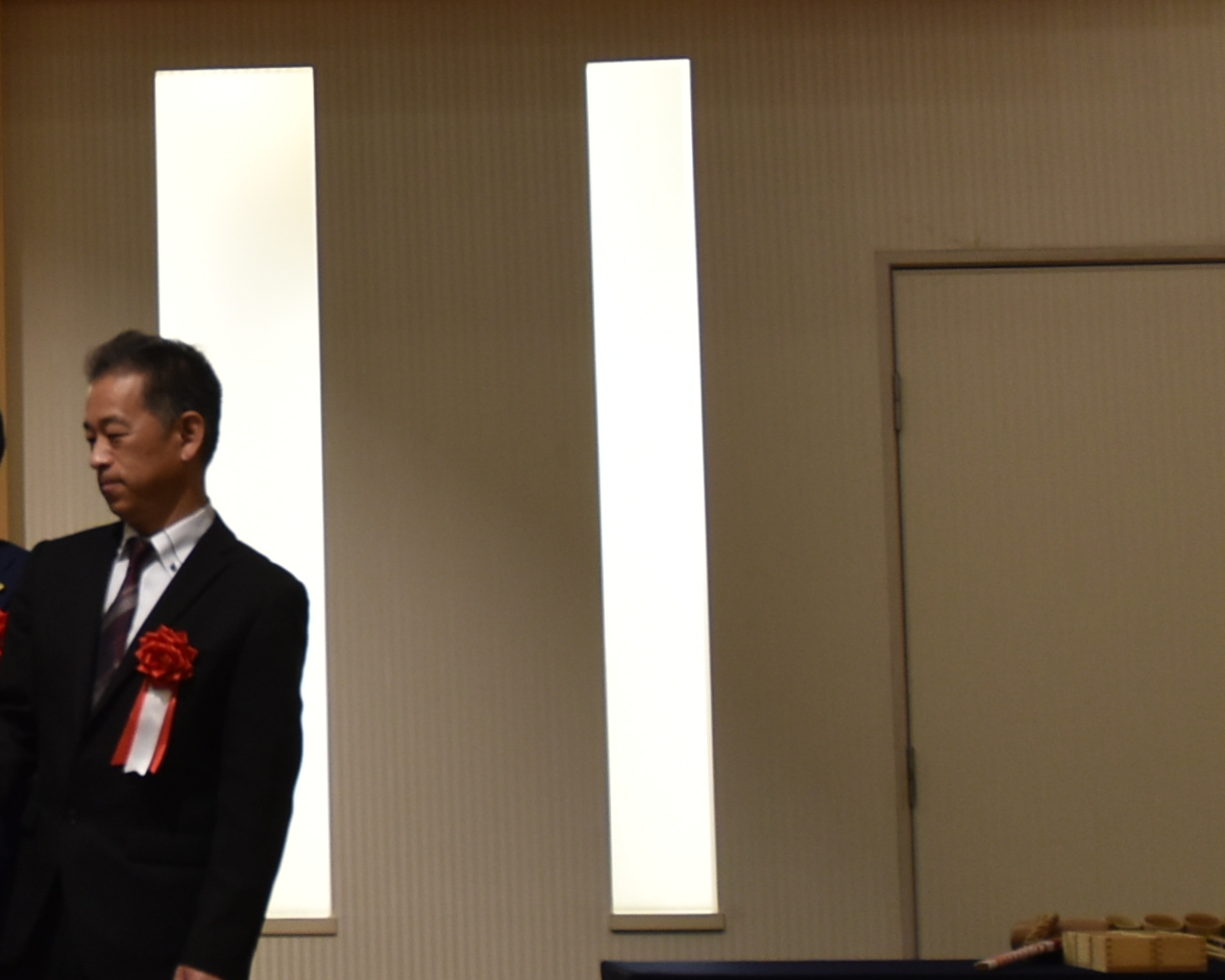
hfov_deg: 18.6
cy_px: 452
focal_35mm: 97
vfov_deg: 15.9
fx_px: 3517
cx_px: -269
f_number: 4.5
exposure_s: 1/80
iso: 400
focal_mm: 18
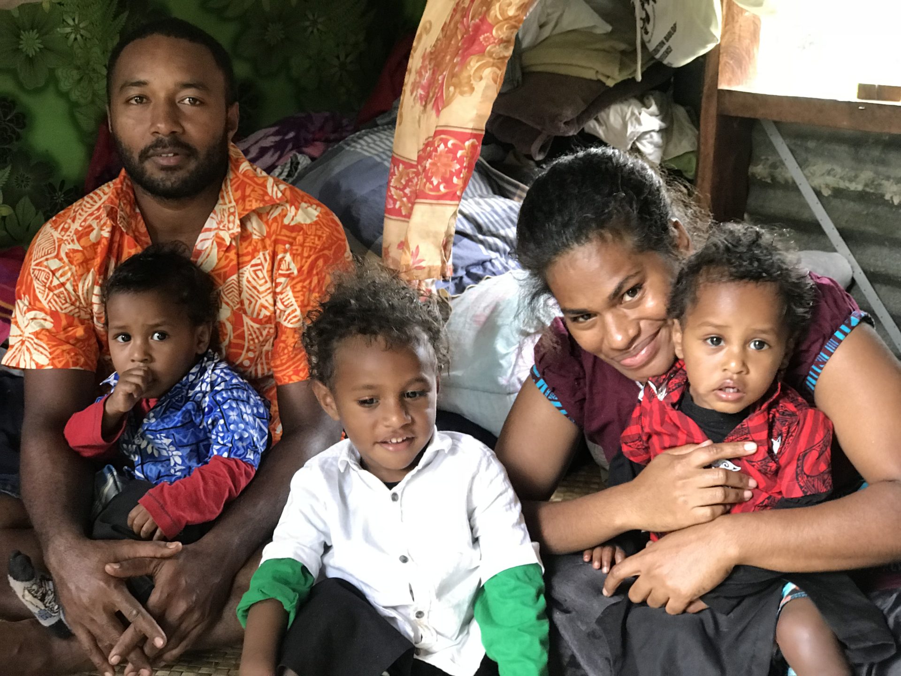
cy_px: 338
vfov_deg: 25.7
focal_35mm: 57
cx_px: 450
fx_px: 1484
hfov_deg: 33.8
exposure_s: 1/50
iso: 320
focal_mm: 6.6
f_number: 2.8
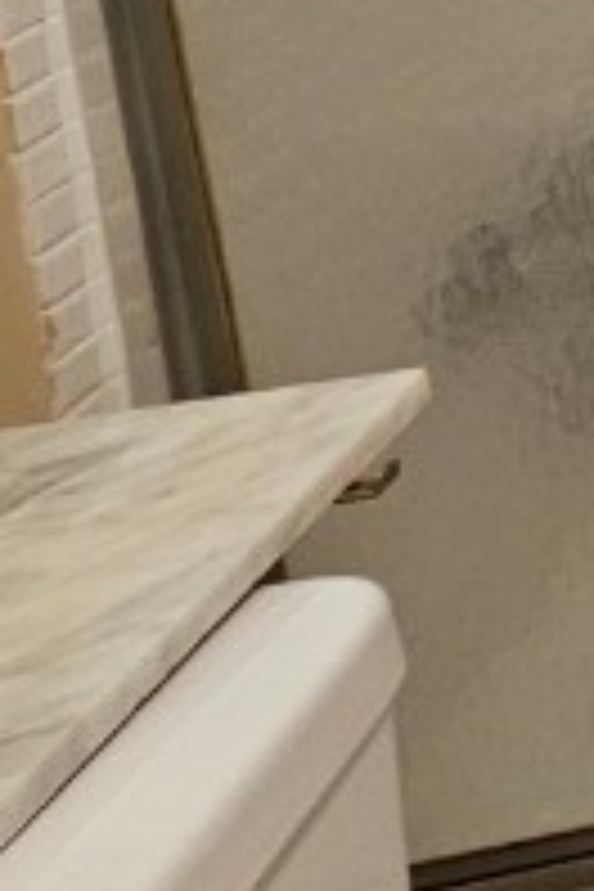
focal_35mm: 70
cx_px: 2043
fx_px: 1732
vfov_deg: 21.2
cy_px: -644
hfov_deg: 9.8
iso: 250
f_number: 2.2
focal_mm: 2.2
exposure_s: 1/60
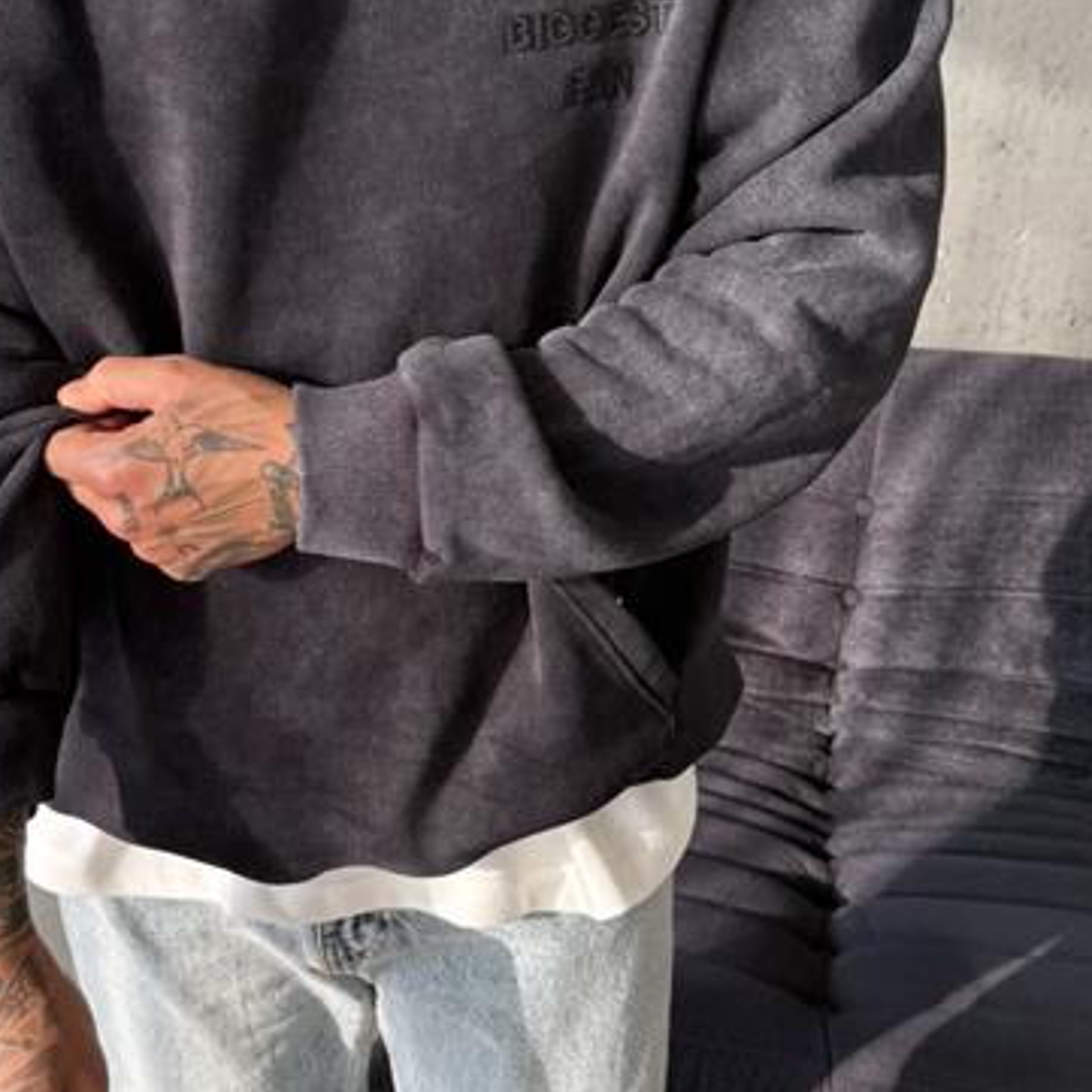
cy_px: 520
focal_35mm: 47
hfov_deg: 35.6
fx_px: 1677
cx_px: 336
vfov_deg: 36.1
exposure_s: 1/264
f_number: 1.78
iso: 80
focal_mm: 6.76
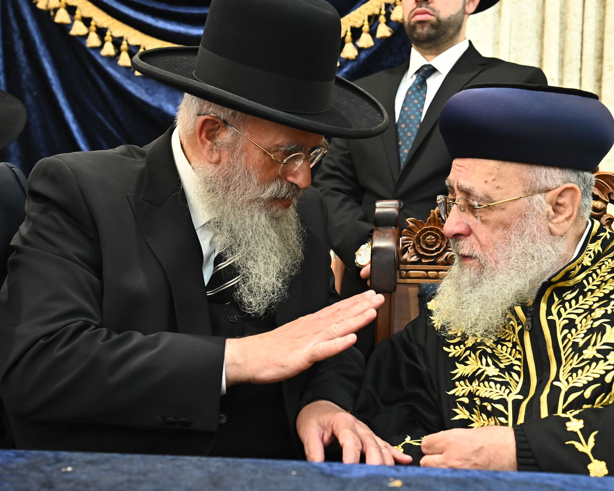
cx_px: 339
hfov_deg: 36.0
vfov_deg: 29.1
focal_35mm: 52
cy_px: 245
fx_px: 945
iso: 3200
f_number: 5
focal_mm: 46
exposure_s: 1/160
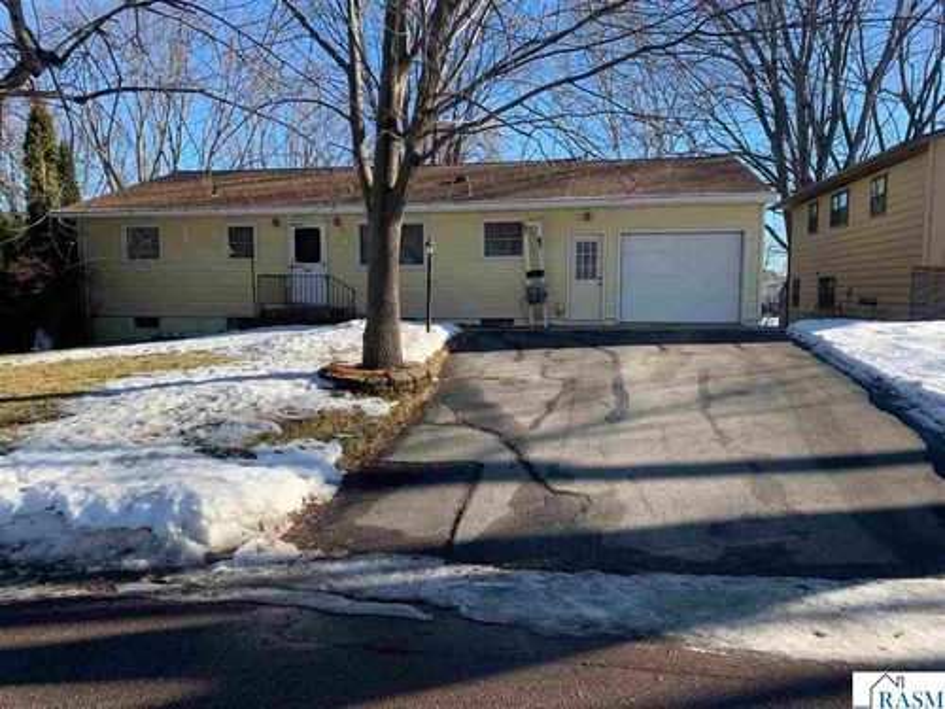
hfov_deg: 67.3
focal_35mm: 26
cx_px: 472
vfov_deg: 53.1
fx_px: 710
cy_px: 354
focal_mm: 4.25
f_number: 1.8
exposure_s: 1/871
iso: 25
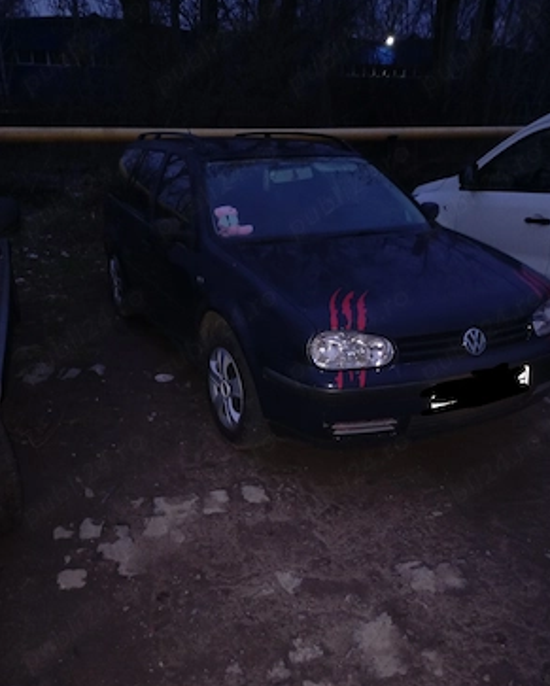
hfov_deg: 48.6
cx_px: 282
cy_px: 365
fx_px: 610
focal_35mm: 30
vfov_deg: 58.7
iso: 1925
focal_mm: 4.27
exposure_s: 1/10
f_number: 1.8
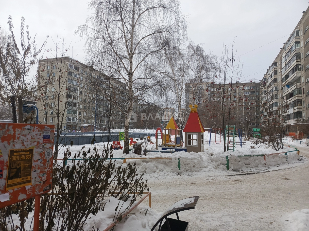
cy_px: 116
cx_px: 154
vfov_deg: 58.9
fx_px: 205
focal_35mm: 23
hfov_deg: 73.9
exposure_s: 1/200
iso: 90
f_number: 1.75
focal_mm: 5.25
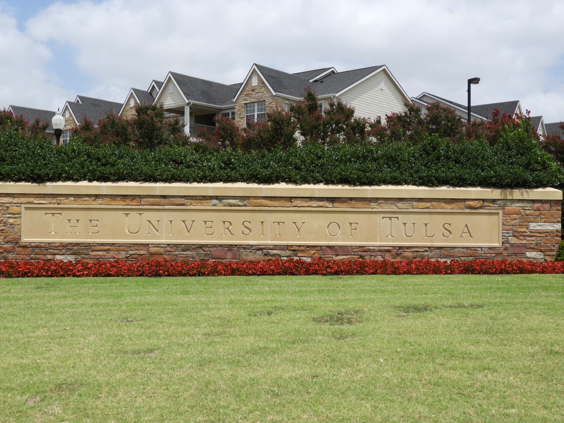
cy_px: 212
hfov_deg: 46.8
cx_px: 282
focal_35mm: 40
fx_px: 652
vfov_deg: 36.0
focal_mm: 7.2
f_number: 3.8
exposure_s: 1/1600
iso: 100
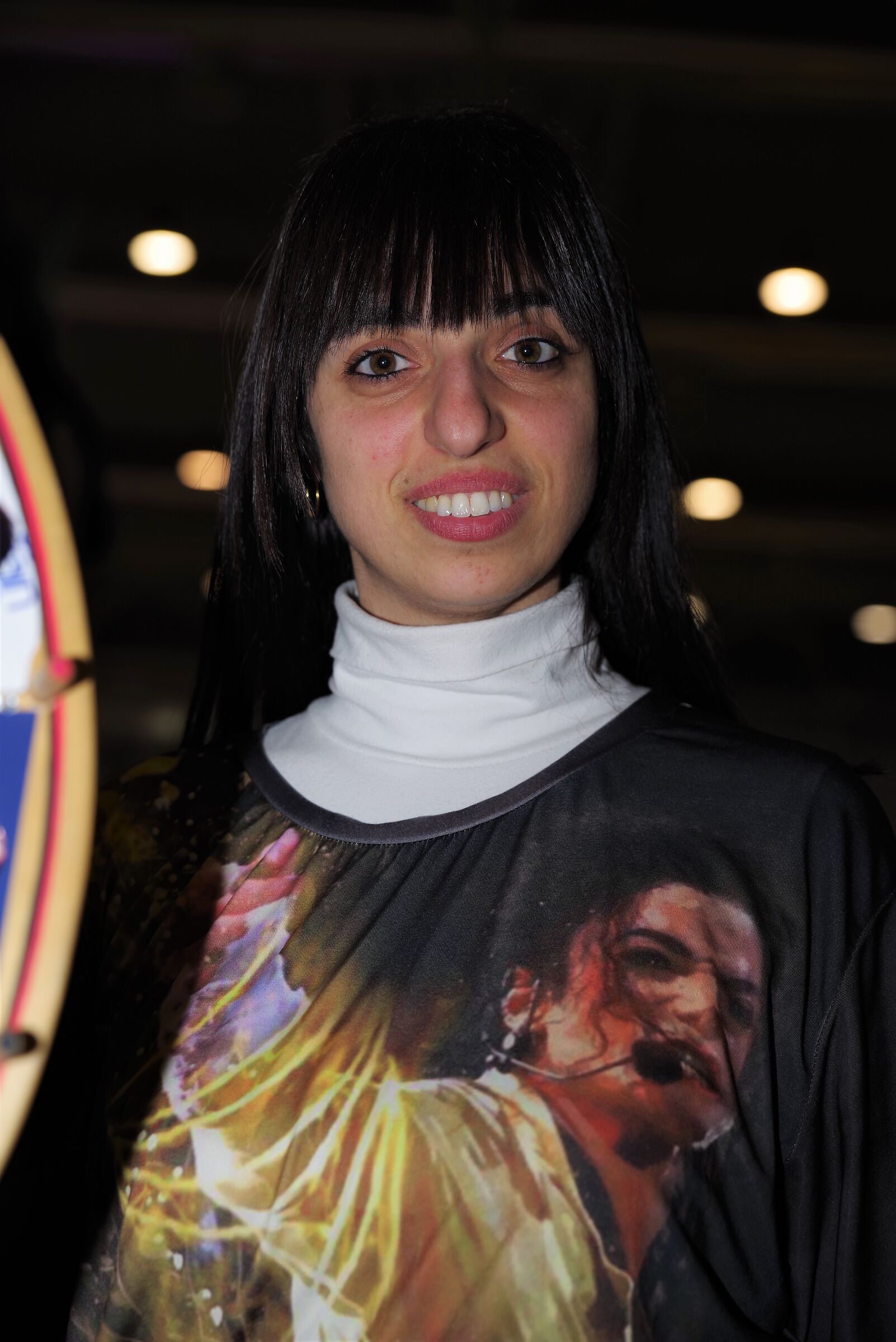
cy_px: 671
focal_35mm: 70
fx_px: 2611
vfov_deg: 28.8
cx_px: 448
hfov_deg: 19.5
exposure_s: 1/100
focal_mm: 70
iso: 100
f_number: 3.5
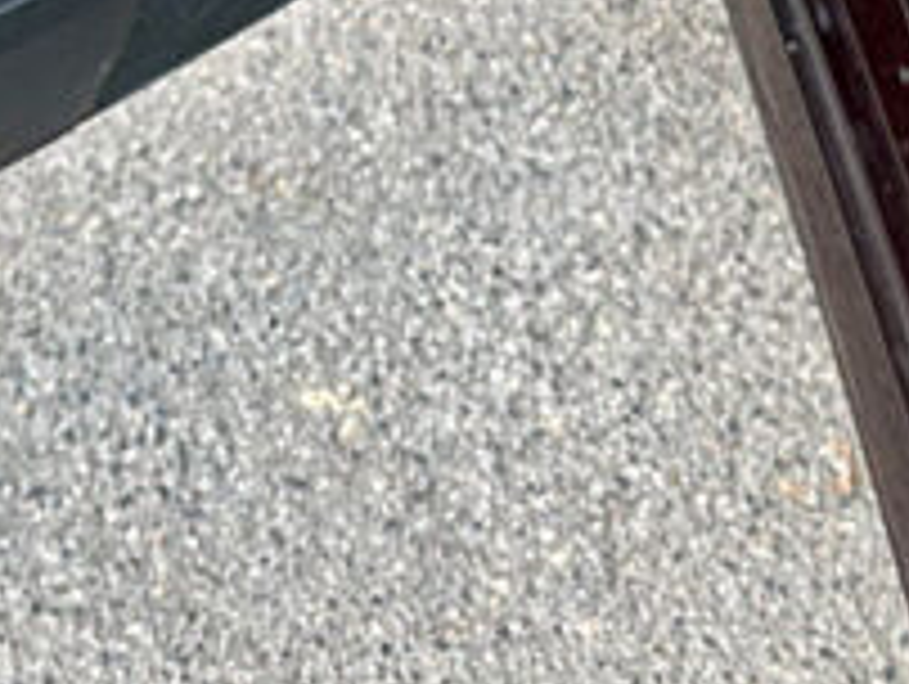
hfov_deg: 20.3
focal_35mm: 95
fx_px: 2498
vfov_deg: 14.7
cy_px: -288
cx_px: 130
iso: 80
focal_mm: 6.86
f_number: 1.78
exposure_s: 1/121
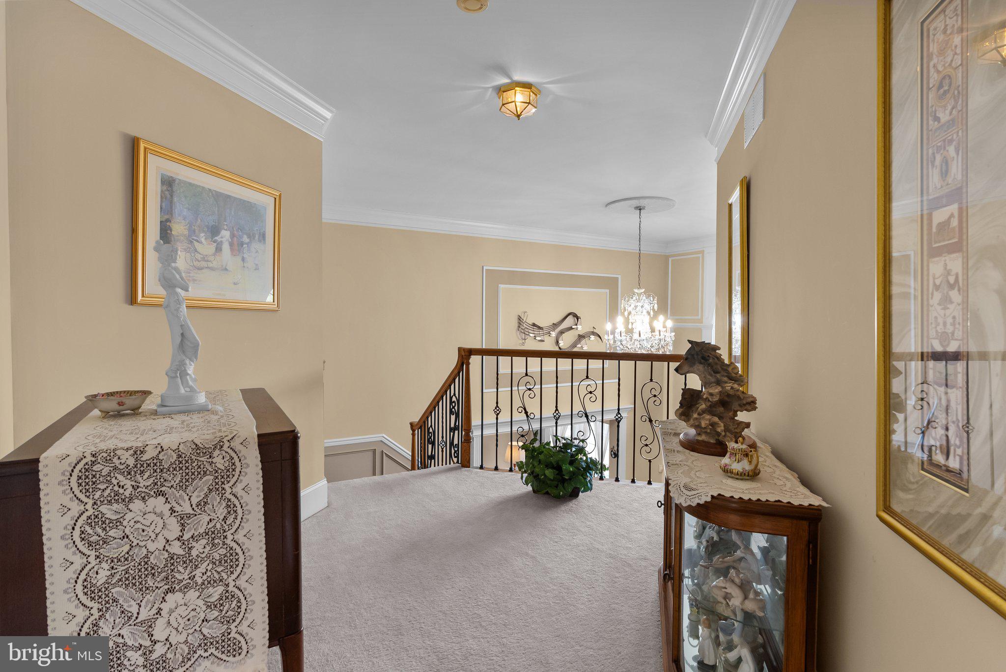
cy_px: 336
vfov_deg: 70.5
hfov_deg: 93.3
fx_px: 475
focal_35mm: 17
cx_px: 503
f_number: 8
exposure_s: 1/13
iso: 800
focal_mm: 17
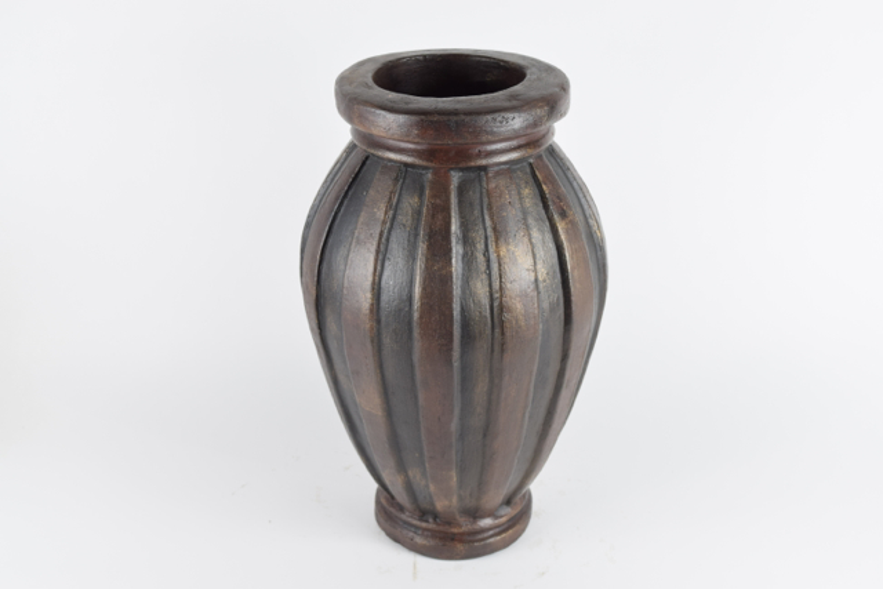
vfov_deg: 26.5
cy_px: 294
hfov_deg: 38.9
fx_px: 1251
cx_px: 442
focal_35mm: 51
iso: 400
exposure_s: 1/125
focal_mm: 34
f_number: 6.3
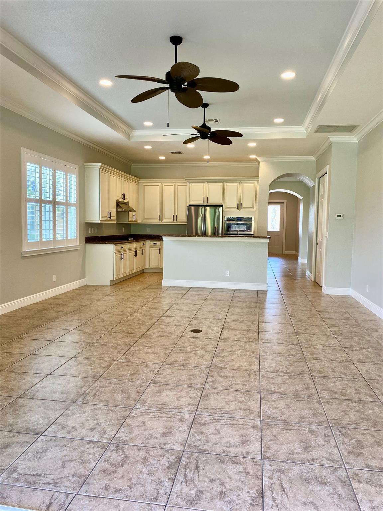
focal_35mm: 26
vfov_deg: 67.3
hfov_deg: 53.1
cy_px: 256
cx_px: 192
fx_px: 384
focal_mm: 4.25
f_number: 1.8
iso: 100
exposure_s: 1/120
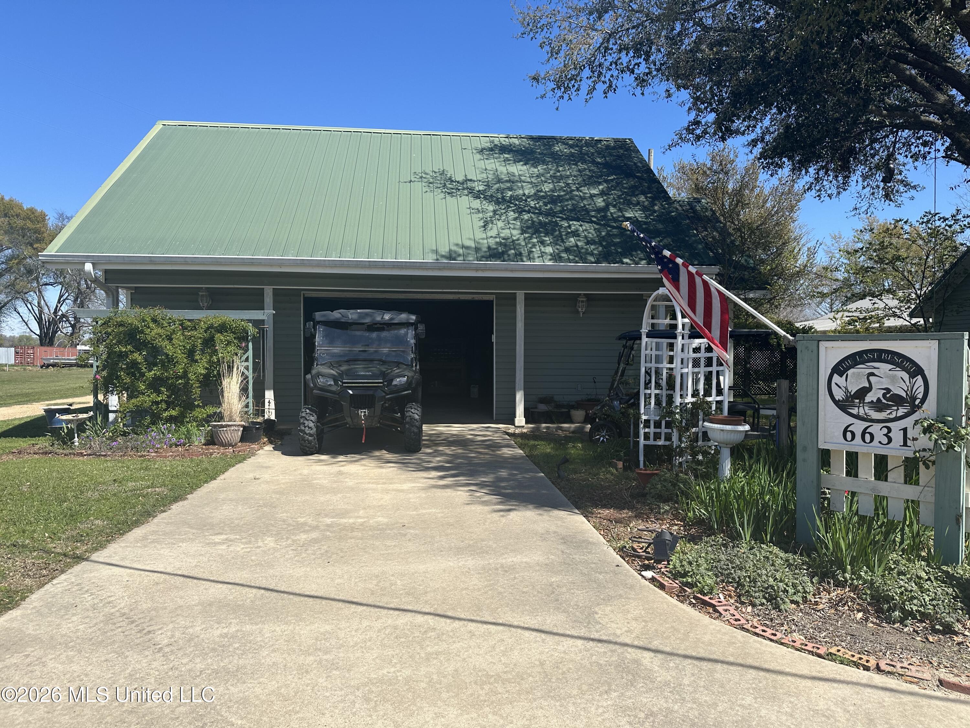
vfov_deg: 56.8
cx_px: 485
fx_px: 673
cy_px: 364
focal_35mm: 24
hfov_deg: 71.6
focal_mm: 6.86
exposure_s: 1/4348
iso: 80
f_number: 1.78
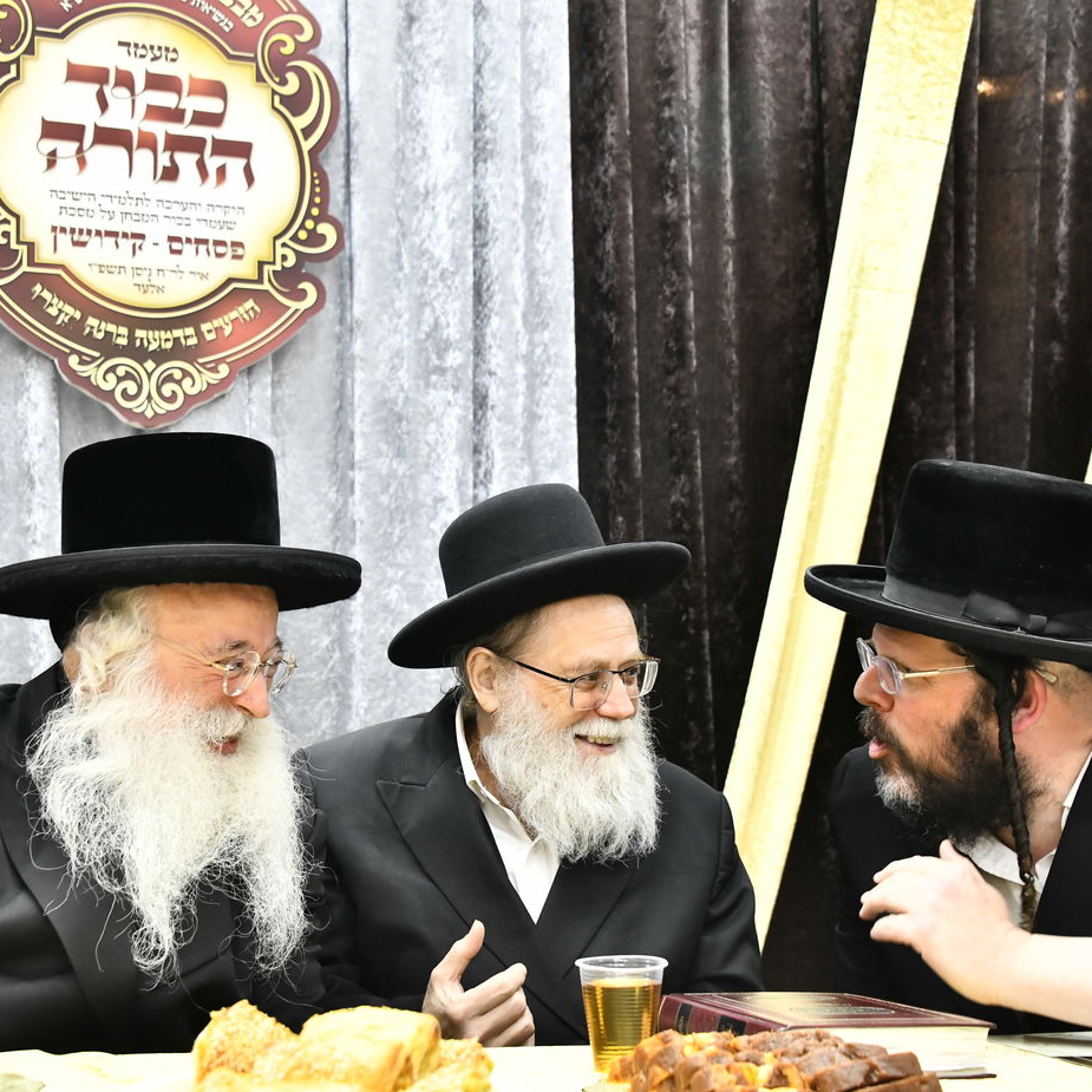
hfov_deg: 31.6
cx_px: 528
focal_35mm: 54
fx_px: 1927
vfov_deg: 31.6
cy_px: 542
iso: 2500
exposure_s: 1/160
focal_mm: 42
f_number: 5.6
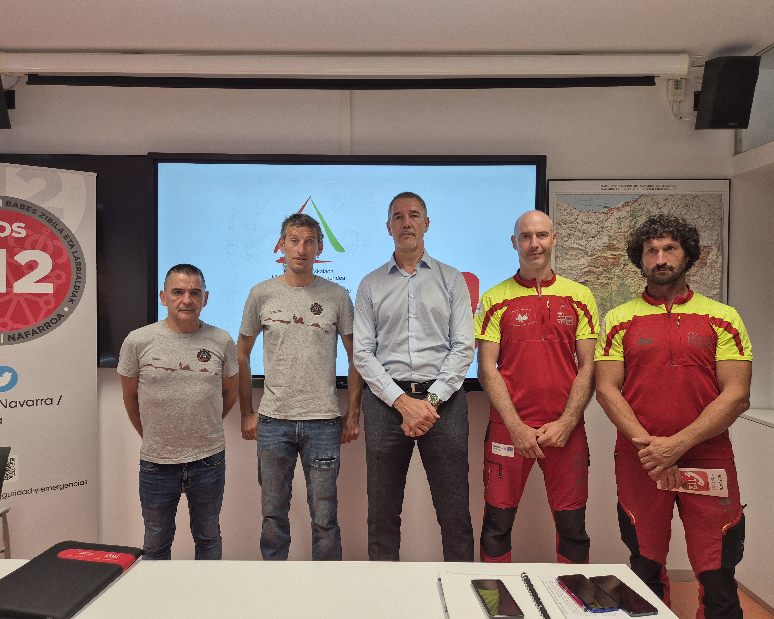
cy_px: 309
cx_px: 362
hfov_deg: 70.2
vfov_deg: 58.8
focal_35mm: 24
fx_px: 550
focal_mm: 5.4
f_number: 1.8
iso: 80
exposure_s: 1/100
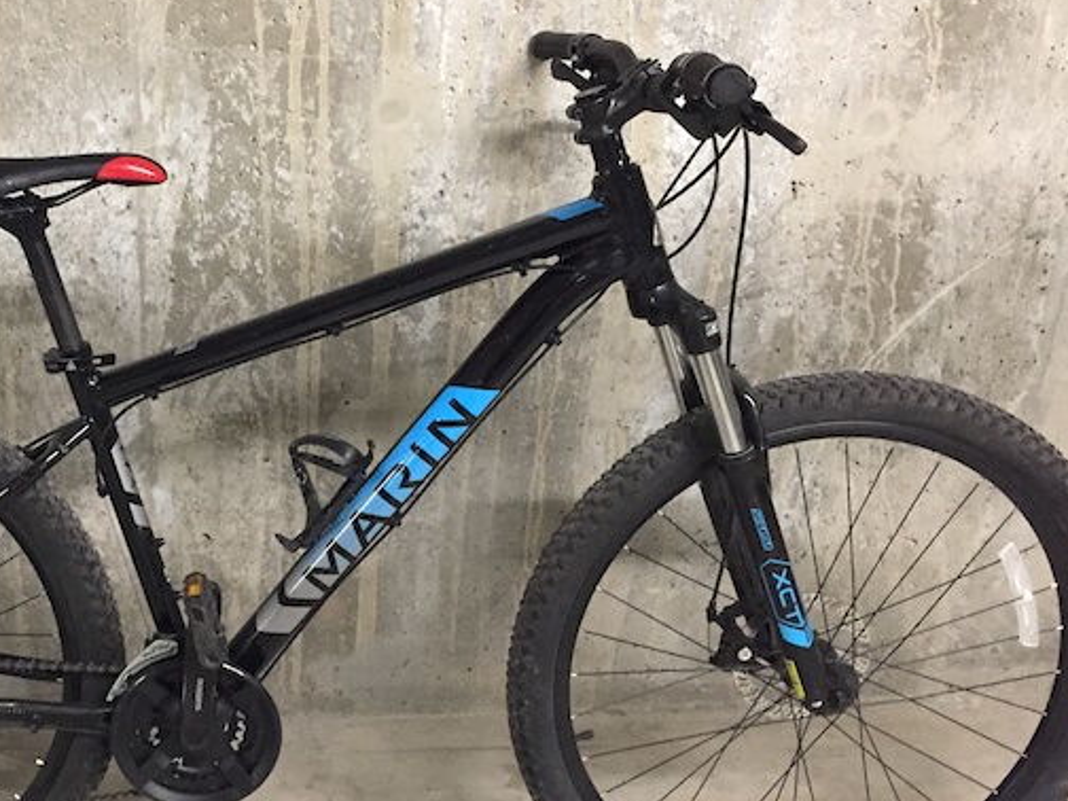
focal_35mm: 46
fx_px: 1419
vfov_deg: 31.5
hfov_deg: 40.3
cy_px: 453
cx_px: 288
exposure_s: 1/15
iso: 320
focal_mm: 4.15
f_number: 2.2
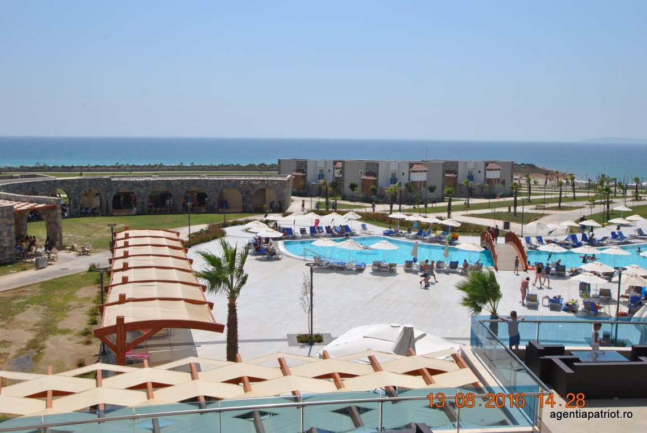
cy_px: 216
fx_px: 648
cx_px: 324
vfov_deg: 37.0
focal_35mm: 36
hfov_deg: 53.1
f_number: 9
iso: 100
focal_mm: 24
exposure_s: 1/320
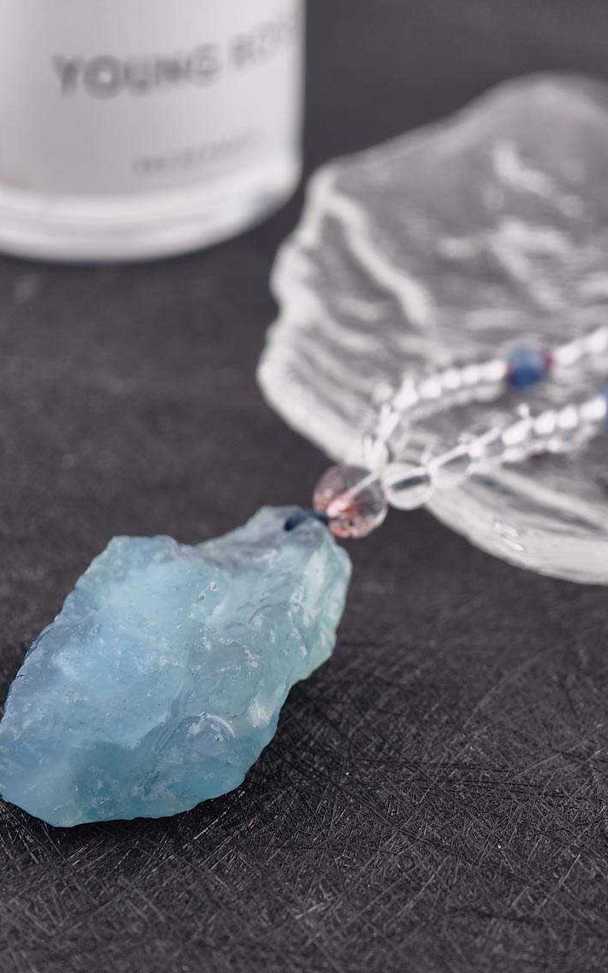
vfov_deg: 22.8
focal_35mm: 91
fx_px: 2413
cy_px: 490
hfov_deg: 14.4
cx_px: 330
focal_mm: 22.48
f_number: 2.67
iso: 125
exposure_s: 1/160
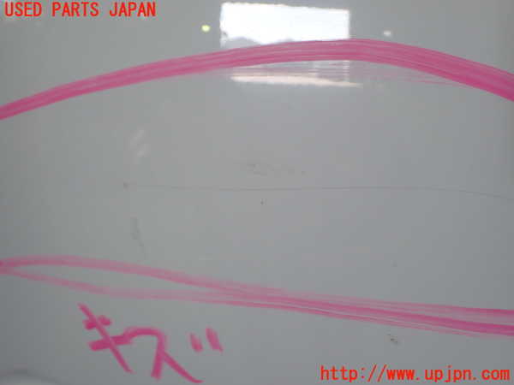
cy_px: 192
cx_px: 257
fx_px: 445
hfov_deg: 60.0
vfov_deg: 46.8
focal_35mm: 30
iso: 160
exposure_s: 1/125
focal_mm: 5.4
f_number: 2.3
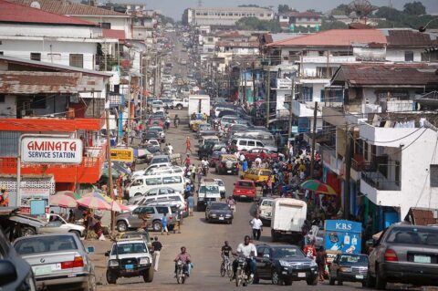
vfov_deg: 7.6
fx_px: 2188
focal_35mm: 180
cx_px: 219
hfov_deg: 11.4
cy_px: 146
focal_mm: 120
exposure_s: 1/1250
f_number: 5
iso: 200
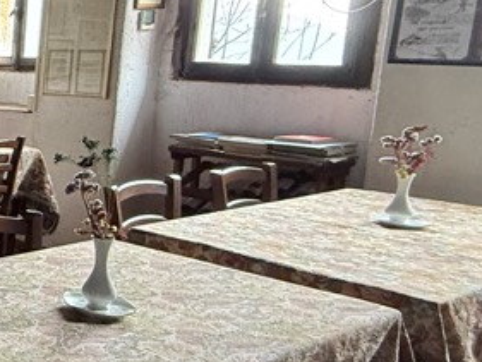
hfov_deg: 24.5
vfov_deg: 28.5
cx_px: -312
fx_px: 710
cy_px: 149
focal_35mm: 51
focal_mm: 2.22
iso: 500
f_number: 2.2
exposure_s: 1/60
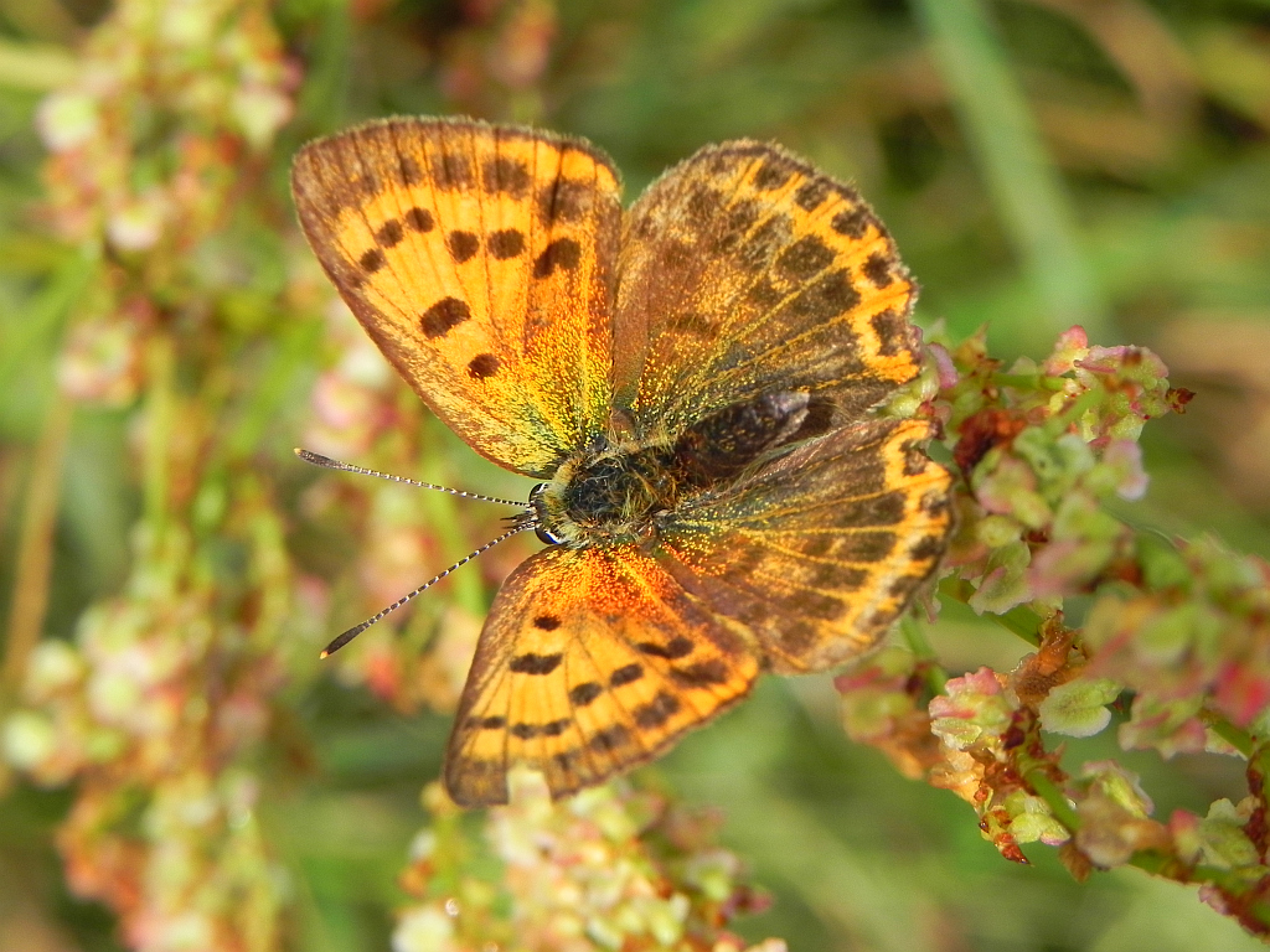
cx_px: 635
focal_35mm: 105
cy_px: 476
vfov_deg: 14.1
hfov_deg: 18.7
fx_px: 3852
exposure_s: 1/278
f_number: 5.6
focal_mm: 18.8
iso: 160
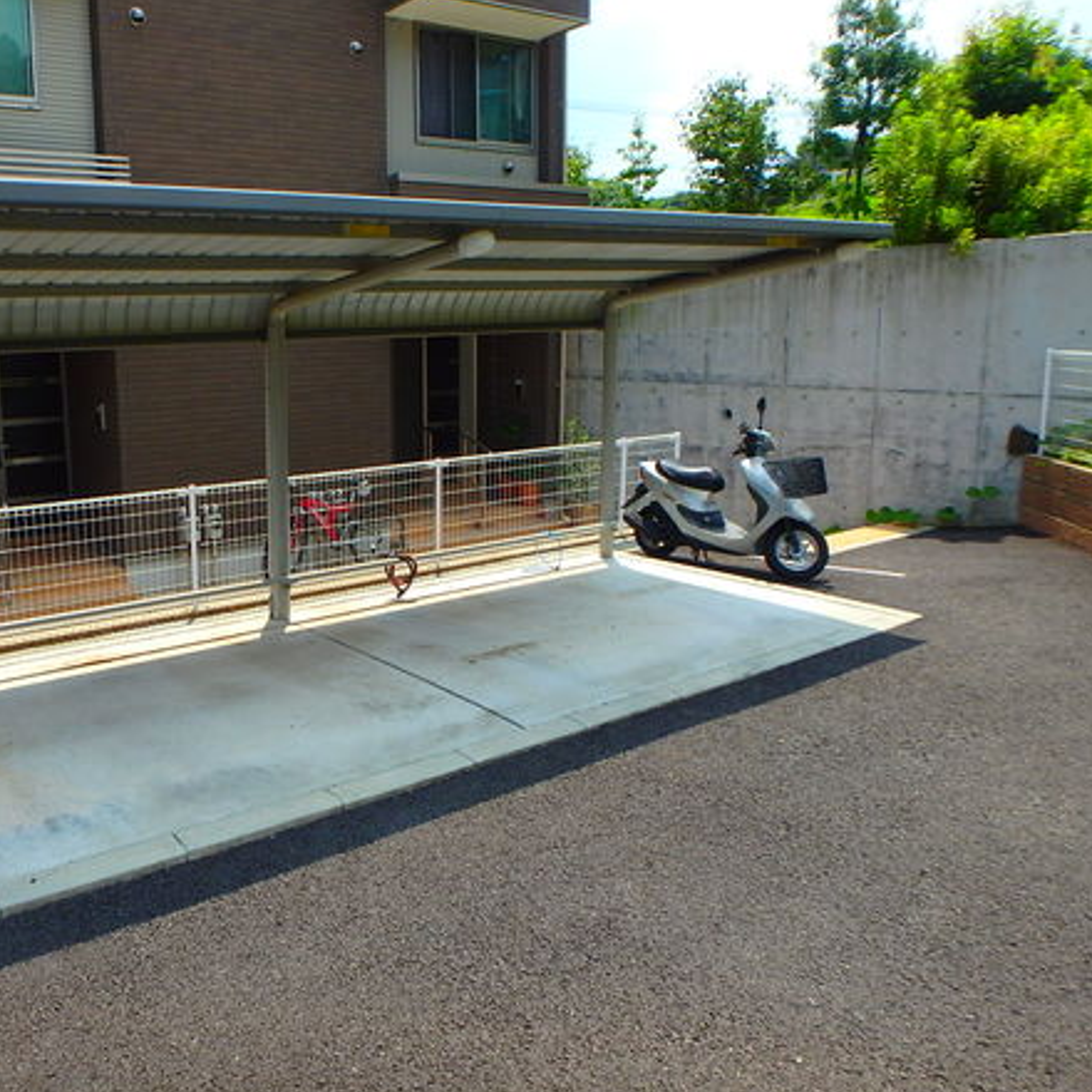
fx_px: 964
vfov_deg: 59.0
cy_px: 506
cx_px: 310
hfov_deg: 56.9
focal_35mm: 27
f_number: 3.5
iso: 125
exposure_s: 1/800
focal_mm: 3.7
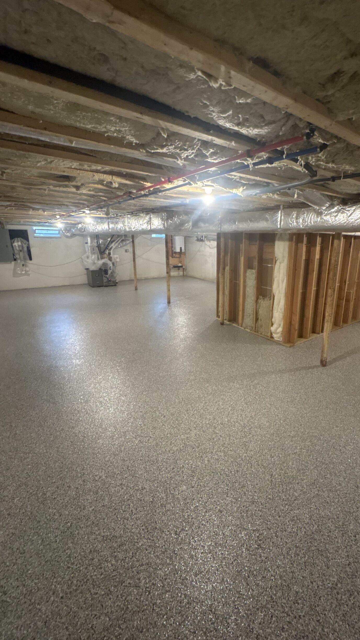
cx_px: 222
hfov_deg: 66.2
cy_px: 306
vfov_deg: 99.3
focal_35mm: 16
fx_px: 271
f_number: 2.2
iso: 800
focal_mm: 2.22
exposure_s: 1/60
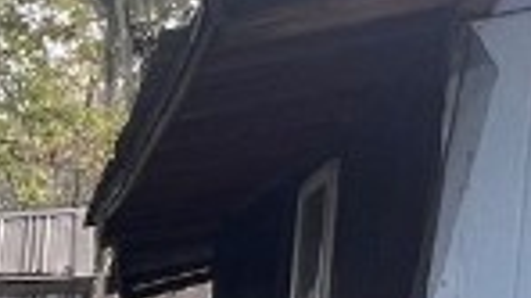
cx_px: -757
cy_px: 582
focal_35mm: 98
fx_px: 1379
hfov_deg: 14.3
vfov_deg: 11.2
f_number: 1.8
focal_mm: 1.57
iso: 32
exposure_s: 1/130
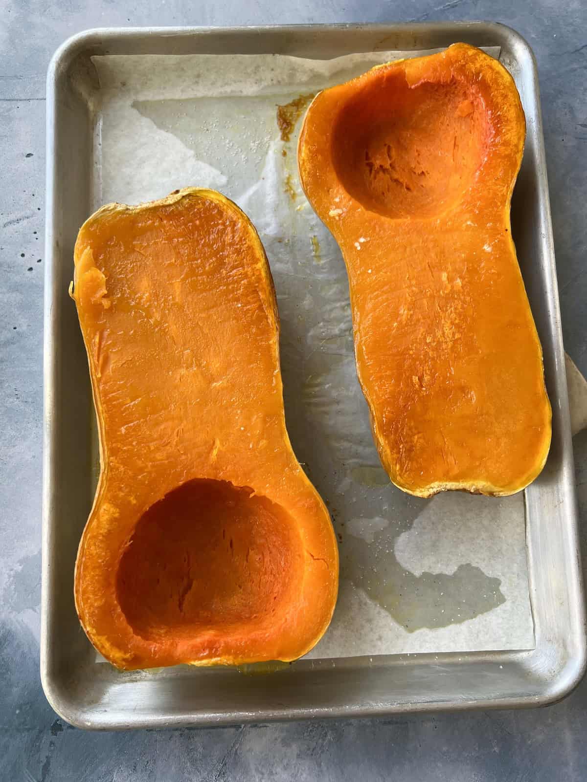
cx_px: 294
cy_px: 391
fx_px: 588
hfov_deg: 53.1
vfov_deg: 67.3
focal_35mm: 26
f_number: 1.5
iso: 32
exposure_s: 1/123
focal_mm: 5.7
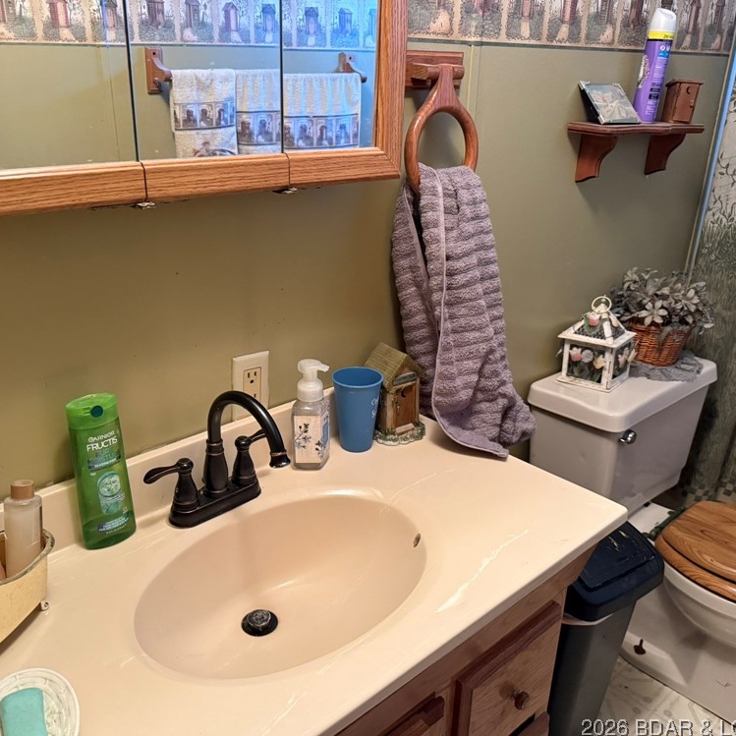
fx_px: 698
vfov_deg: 55.6
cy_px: 372
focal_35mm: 29
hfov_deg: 55.5
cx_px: 327
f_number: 1.78
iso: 640
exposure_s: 1/60
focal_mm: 6.76
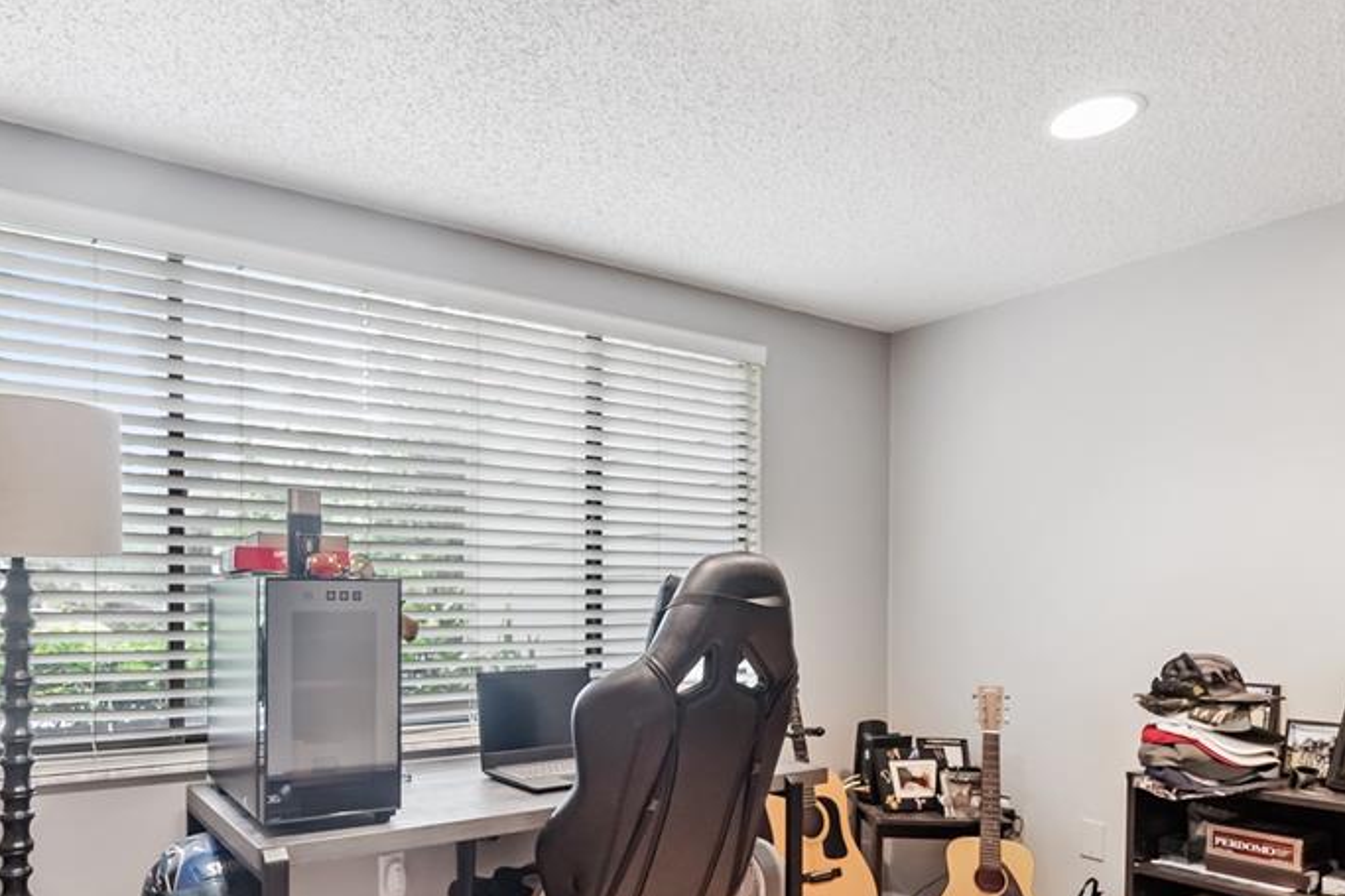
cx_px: 532
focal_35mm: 24
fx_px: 896
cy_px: 641
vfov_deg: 51.4
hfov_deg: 72.9
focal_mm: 16
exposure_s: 1/5
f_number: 8
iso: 1000
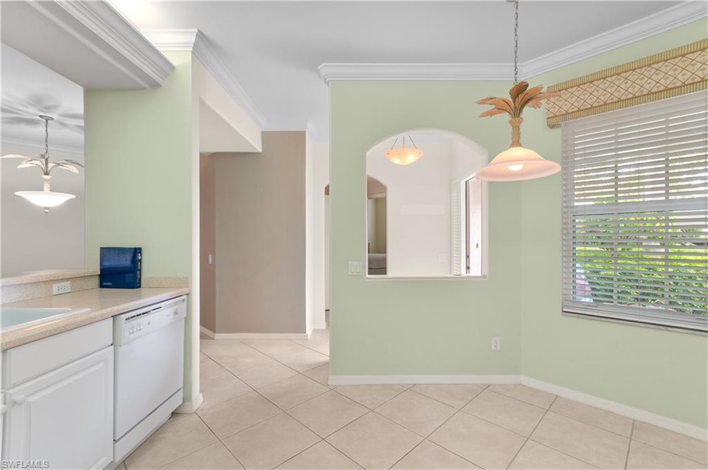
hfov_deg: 100.5
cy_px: 235
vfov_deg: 77.1
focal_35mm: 15
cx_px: 354
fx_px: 294
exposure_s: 1/2
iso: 200
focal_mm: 10
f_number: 11
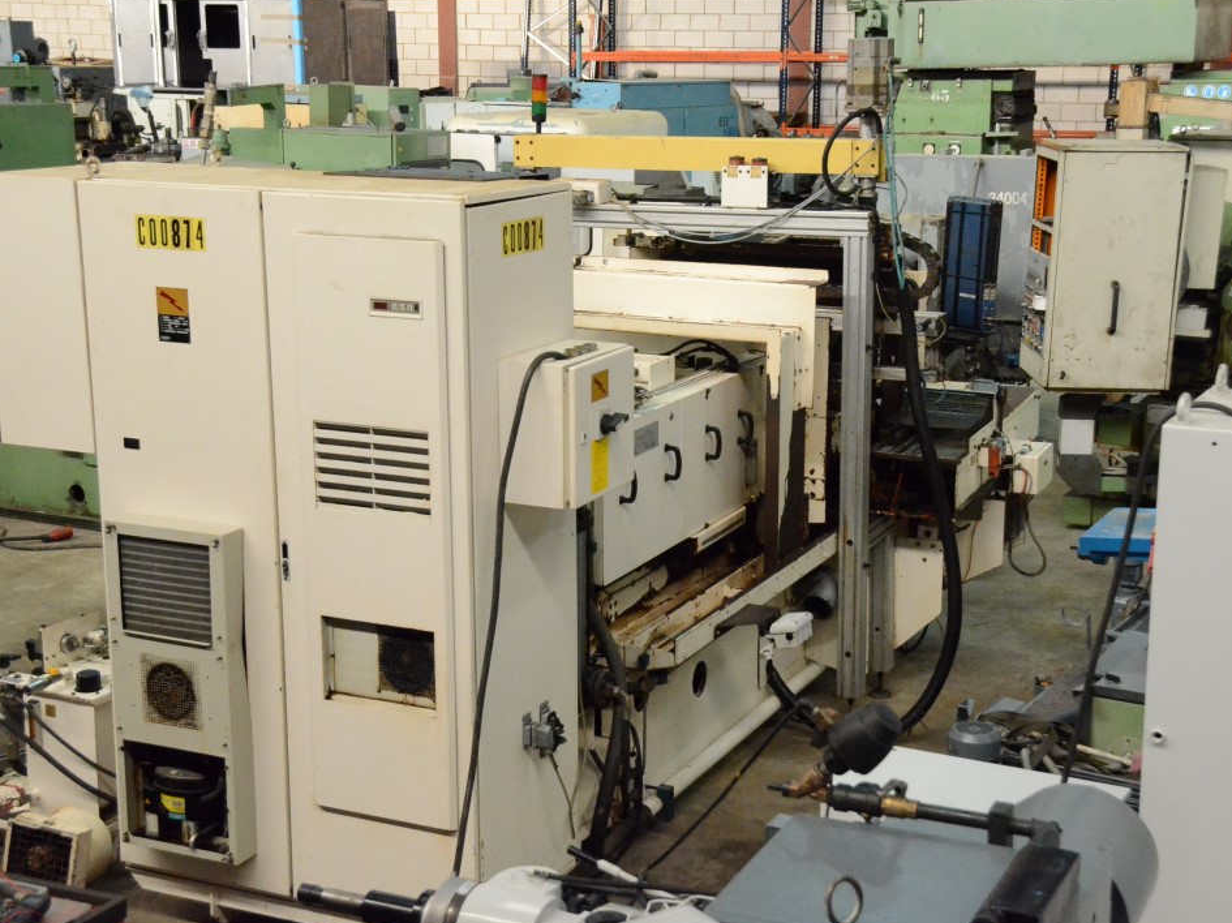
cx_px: 646
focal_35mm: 53
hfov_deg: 36.2
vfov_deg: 27.5
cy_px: 463
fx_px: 1886
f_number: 5.6
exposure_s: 1/125
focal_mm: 32
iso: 6400
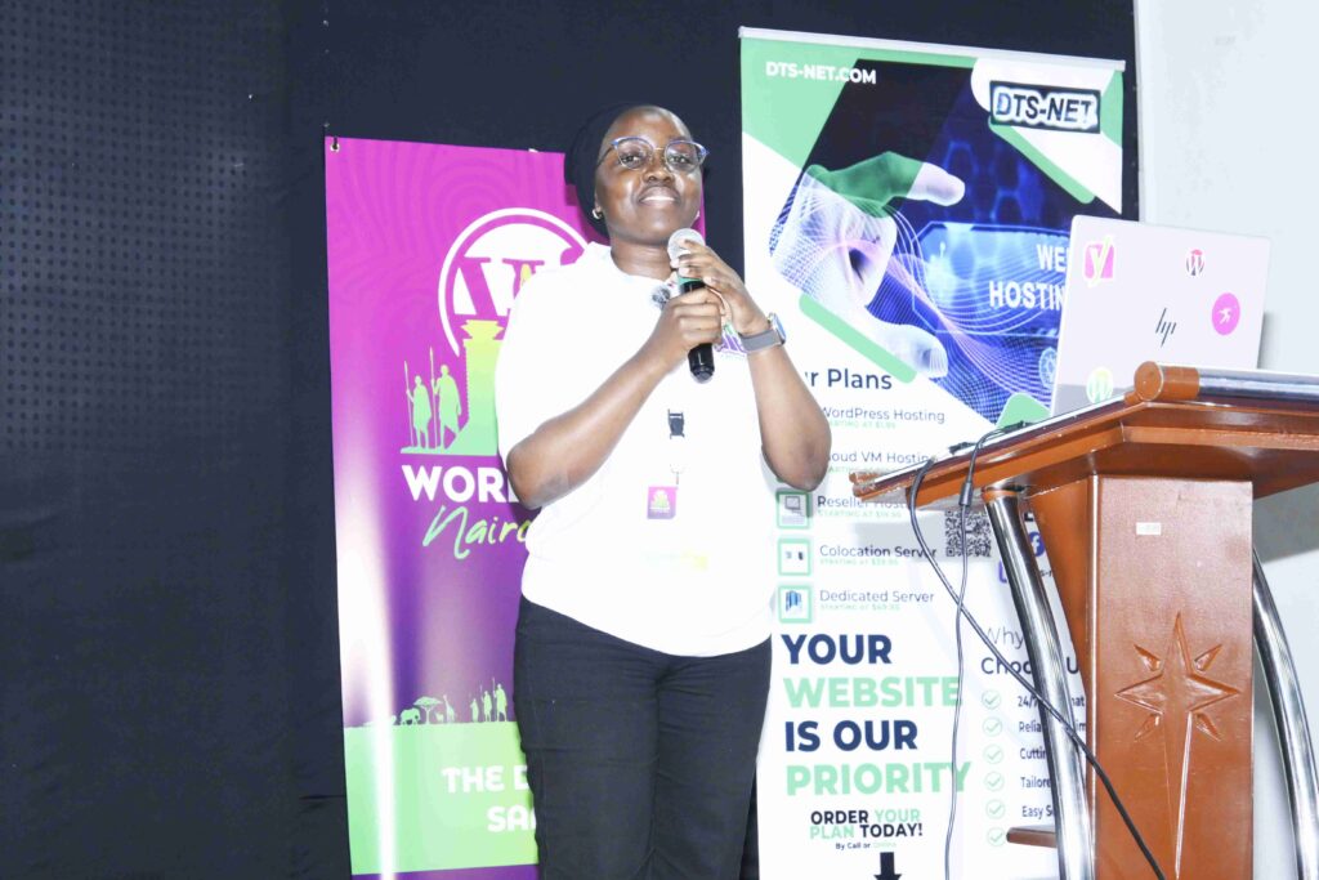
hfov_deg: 27.0
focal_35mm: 75
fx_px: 2748
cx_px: 660
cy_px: 440
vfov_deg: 18.2
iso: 2000
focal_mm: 50
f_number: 6.3
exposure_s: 1/100
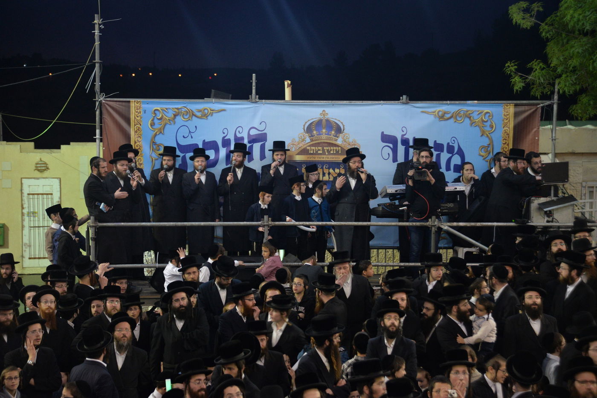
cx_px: 298
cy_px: 199
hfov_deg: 23.9
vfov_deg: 16.1
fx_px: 1409
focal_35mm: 85
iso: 2500
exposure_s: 1/80
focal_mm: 85
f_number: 4
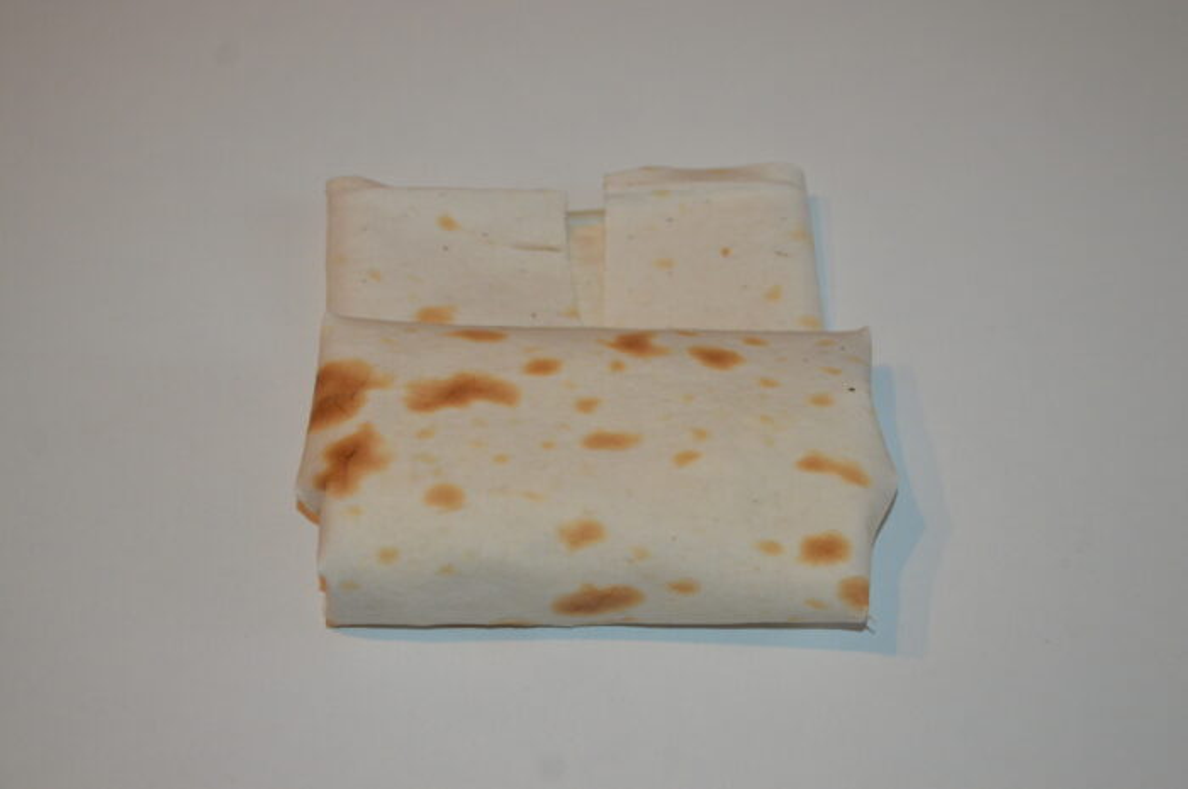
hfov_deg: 33.4
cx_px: 594
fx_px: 1978
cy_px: 394
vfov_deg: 22.6
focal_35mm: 60
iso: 720
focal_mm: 40
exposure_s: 1/60
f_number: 5.3
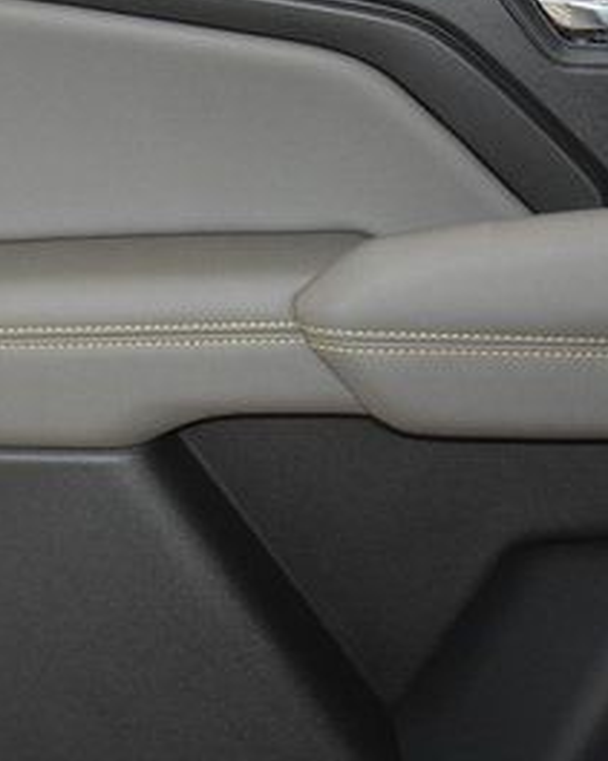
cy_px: 365
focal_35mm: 92
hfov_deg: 16.6
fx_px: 2074
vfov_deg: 20.8
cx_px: 409
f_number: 3.8
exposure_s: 1/100
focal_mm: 27
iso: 3200
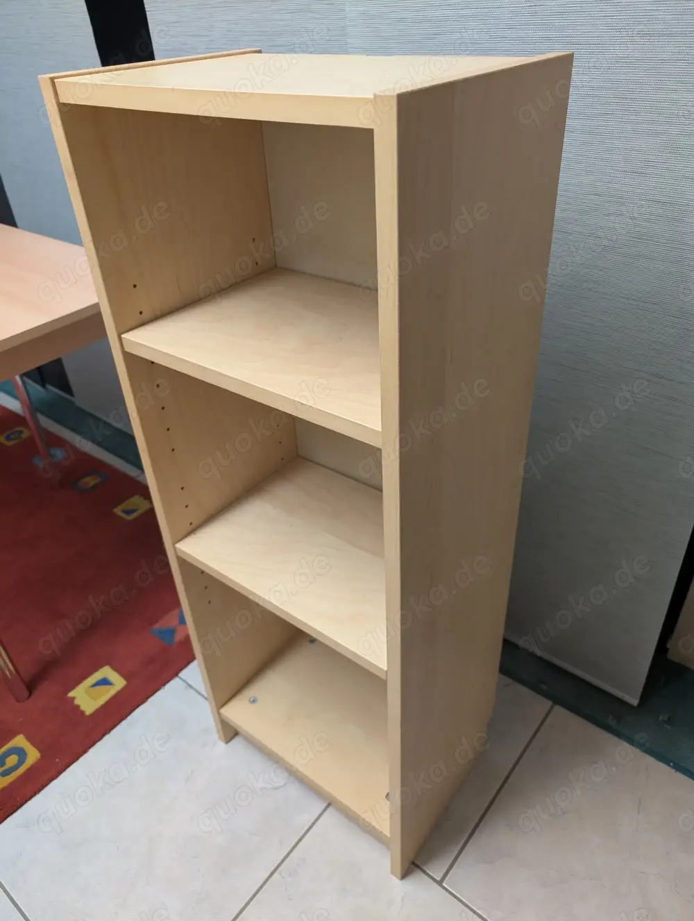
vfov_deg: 71.5
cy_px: 460
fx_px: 640
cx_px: 347
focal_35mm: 24
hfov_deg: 56.9
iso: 123
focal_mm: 6.9
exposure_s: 1/25
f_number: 1.68
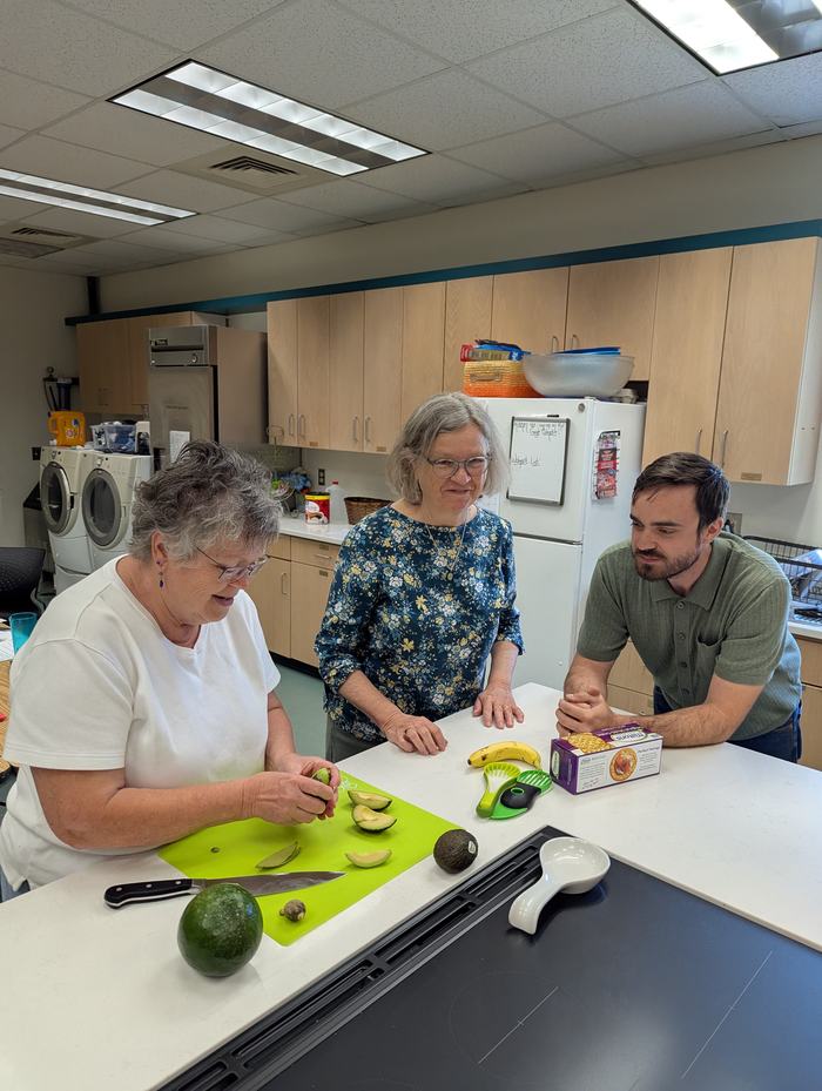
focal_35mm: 24
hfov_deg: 57.0
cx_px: 411
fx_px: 758
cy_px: 546
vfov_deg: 71.5
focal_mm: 6.81
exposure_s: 1/343
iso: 381
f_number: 1.85
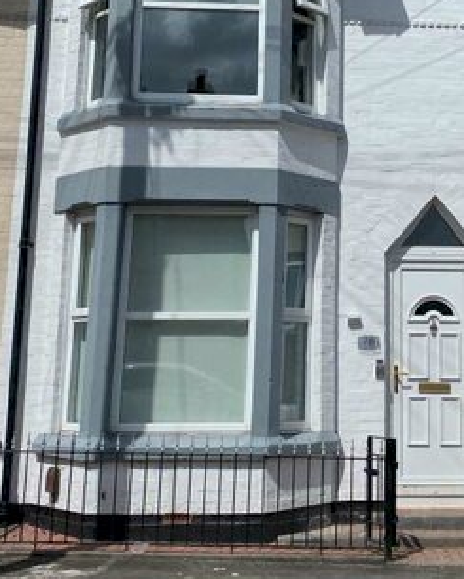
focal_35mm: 58
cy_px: 169
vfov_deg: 32.1
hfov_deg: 25.7
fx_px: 995
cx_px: 377
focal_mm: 4.25
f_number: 1.8
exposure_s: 1/6757
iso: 32
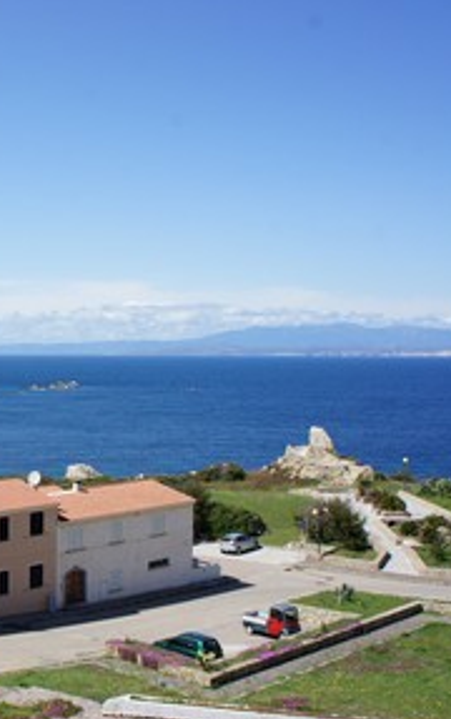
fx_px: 863
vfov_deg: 45.2
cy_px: 353
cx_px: -23
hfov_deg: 27.3
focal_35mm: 44
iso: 200
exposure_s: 1/250
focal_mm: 18
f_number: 11
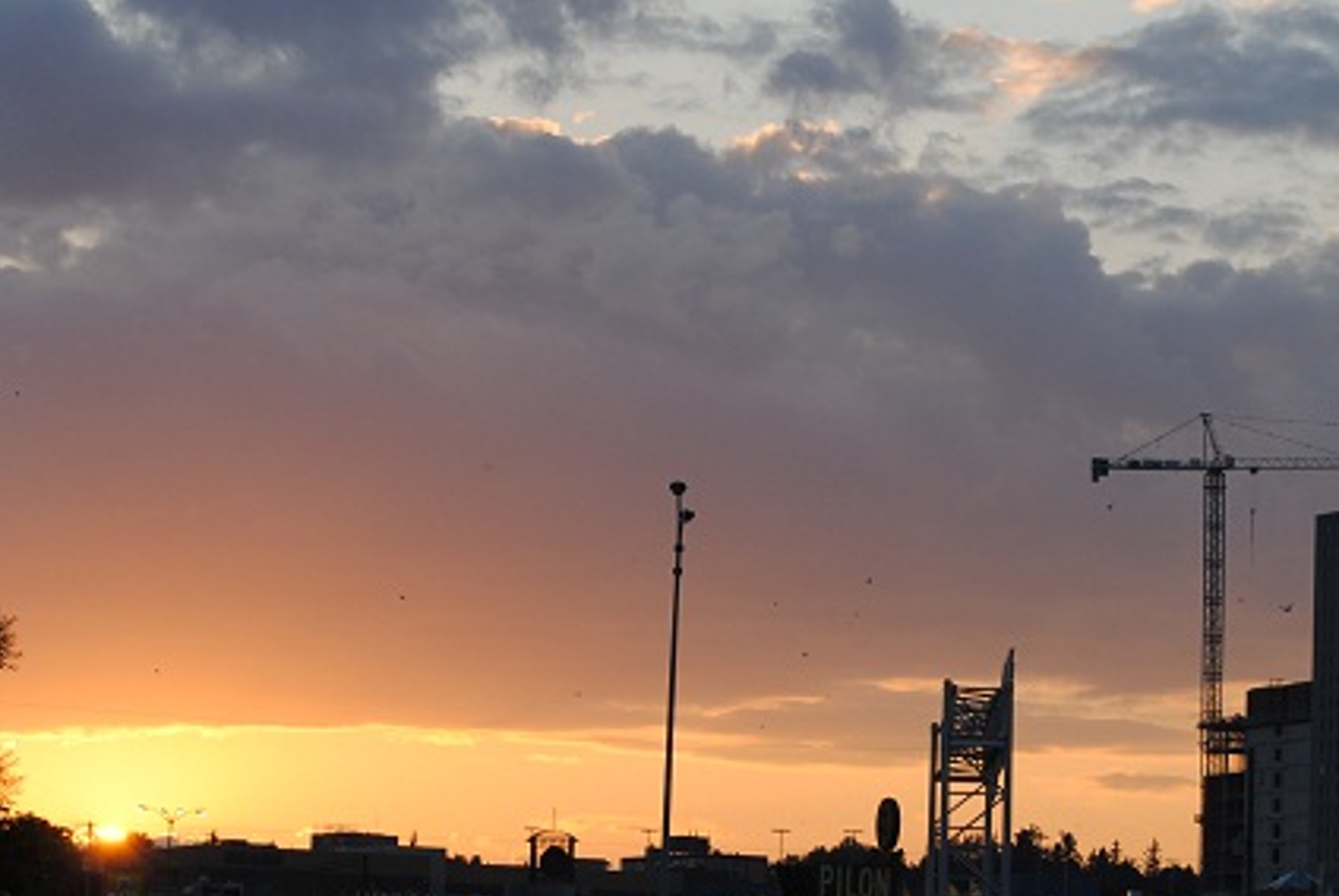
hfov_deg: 13.9
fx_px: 5475
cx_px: 808
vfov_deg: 9.4
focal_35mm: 147
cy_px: 487
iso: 100
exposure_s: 1/160
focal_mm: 52
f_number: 6.3
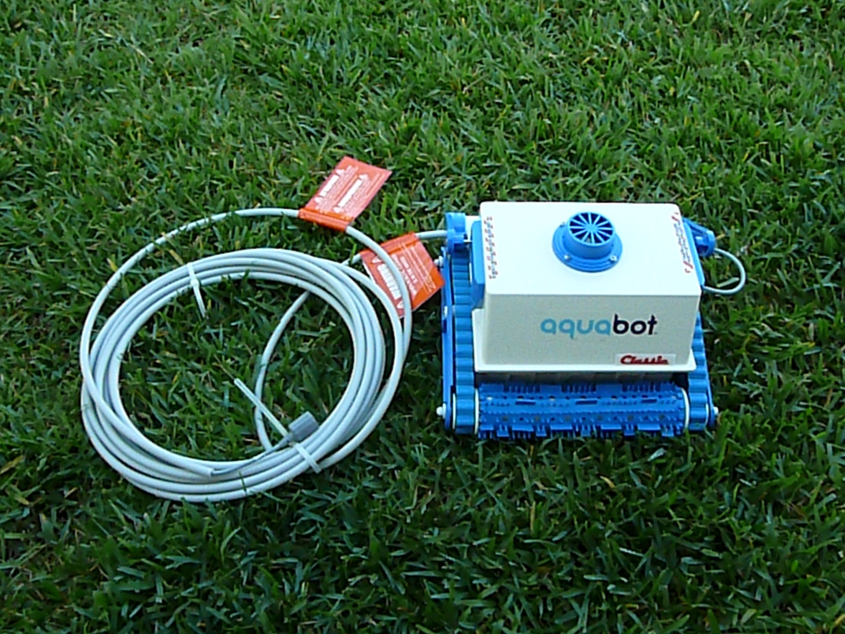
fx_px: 854
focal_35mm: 35
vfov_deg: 40.7
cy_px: 317
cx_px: 422
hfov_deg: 52.6
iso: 800
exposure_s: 1/500
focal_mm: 5.2
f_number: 5
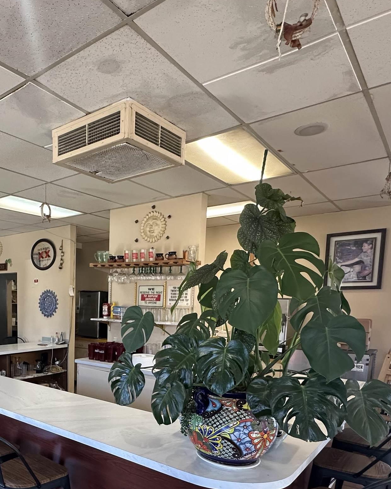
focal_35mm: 27
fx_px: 391
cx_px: 81
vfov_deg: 61.5
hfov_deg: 50.1
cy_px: 349
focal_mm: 2.22
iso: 250
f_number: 2.2
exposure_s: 1/120
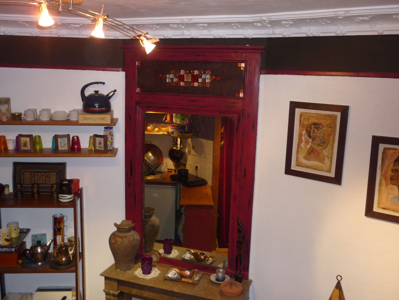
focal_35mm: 33
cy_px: 150
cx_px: 200
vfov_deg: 42.9
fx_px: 380
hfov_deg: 55.4
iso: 100
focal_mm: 5.5
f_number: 2.8
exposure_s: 1/8
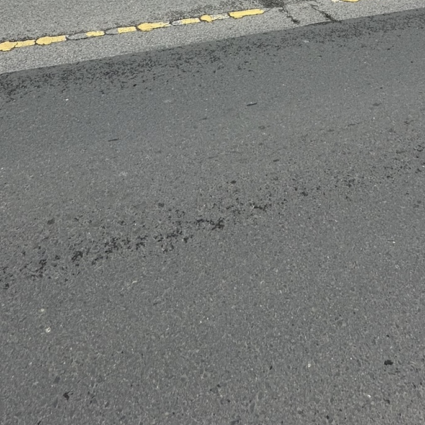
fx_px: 514
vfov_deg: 29.2
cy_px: -202
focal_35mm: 37
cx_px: 236
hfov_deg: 44.9
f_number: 2.2
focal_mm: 2.22
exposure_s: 1/2398
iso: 50
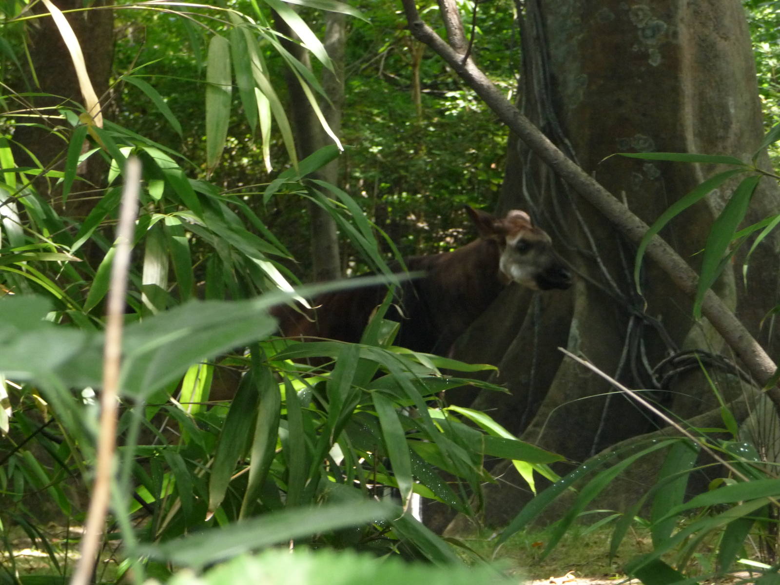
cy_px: 292
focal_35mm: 141
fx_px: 3177
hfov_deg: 14.0
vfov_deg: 10.5
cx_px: 390
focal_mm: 24.1
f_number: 4.8
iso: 320
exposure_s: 1/40
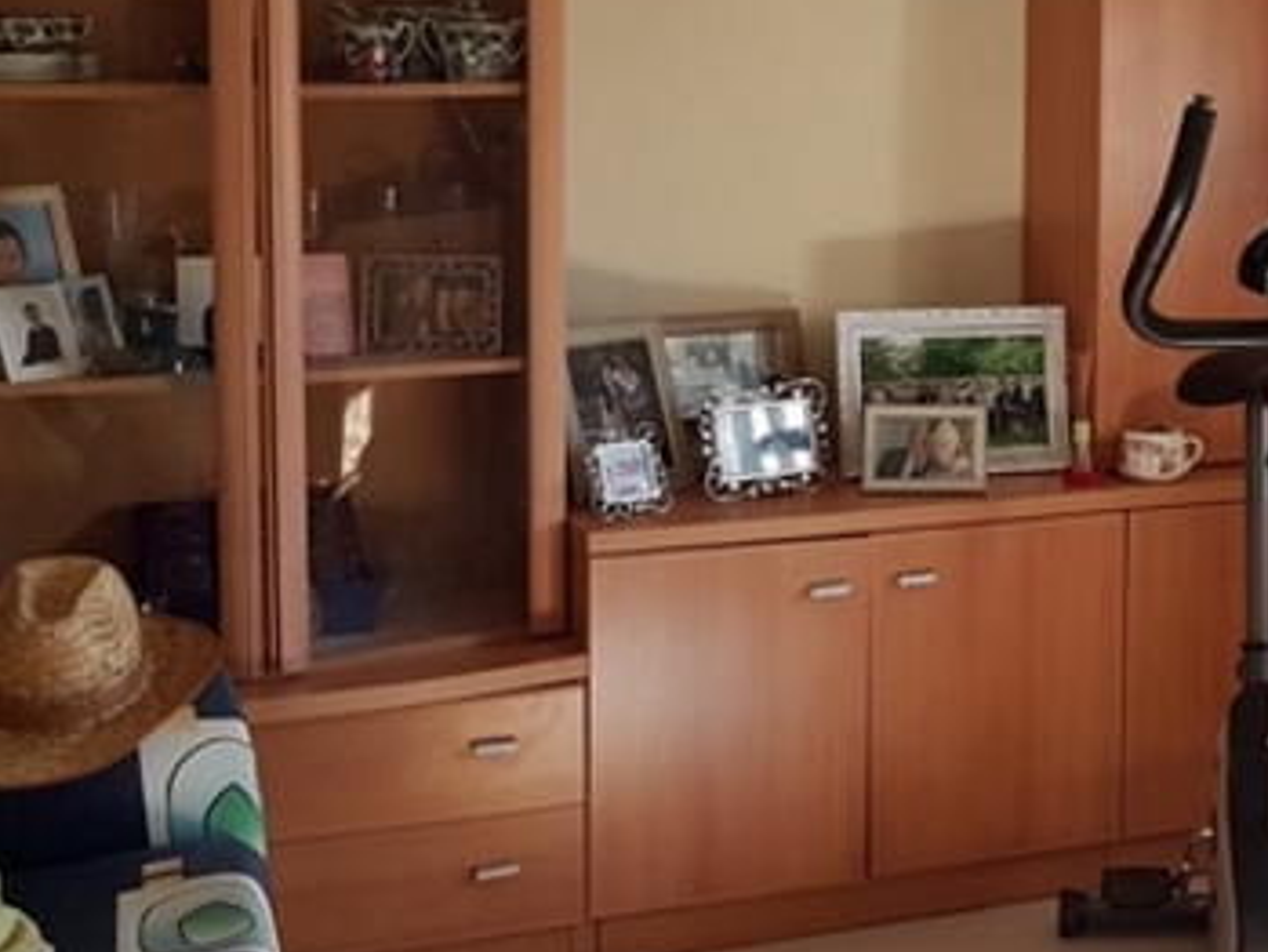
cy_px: 362
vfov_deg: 21.9
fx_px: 2455
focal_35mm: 67
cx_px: 1224
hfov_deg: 27.5
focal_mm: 4.2
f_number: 1.7
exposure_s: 1/50
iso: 160
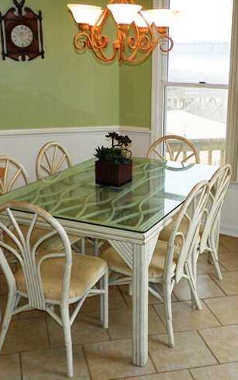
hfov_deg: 26.4
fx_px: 508
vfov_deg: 41.0
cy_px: 192
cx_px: 118
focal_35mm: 49
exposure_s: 1/50
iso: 80
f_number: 3.2
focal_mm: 6.1
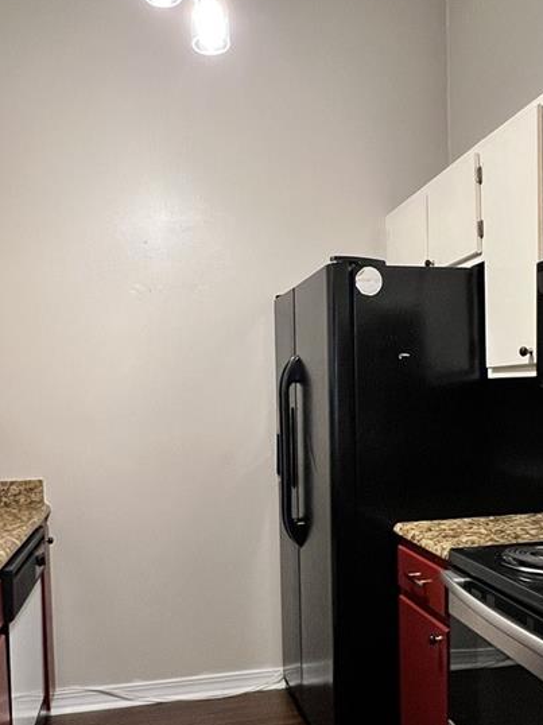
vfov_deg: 61.0
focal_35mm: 29
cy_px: 443
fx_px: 607
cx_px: 282
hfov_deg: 48.2
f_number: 1.8
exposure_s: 1/60
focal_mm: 1.57
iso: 320
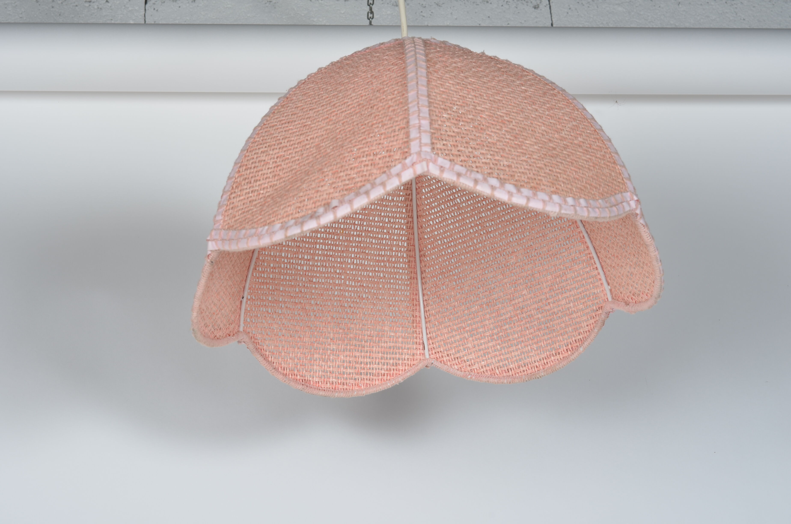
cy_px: 262
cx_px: 396
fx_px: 1645
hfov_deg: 27.0
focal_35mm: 75
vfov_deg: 18.1
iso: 100
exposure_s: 1/125
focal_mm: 50
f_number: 11
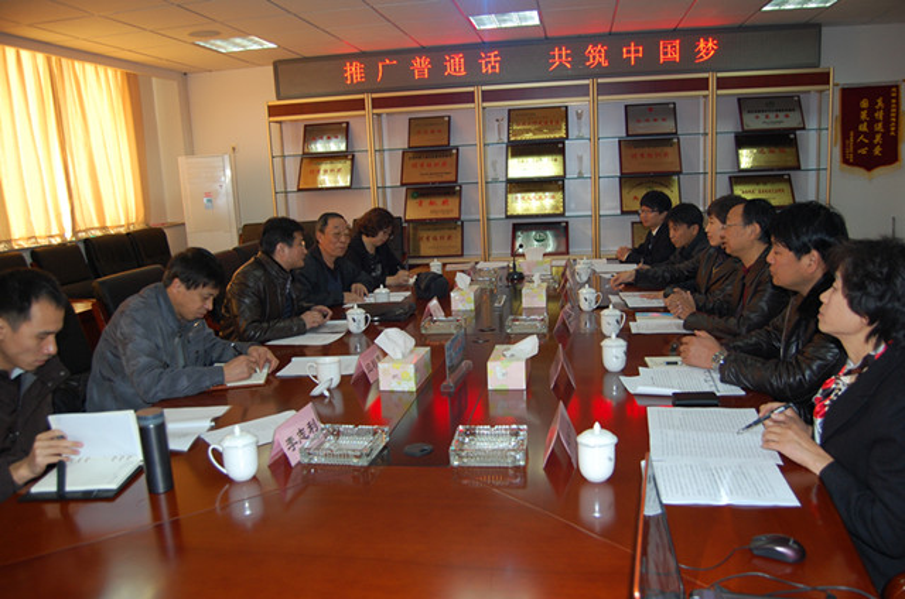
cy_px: 300
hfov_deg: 67.5
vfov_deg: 47.7
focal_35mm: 27
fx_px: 677
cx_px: 452
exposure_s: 1/60
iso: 400
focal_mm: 18
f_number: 3.5
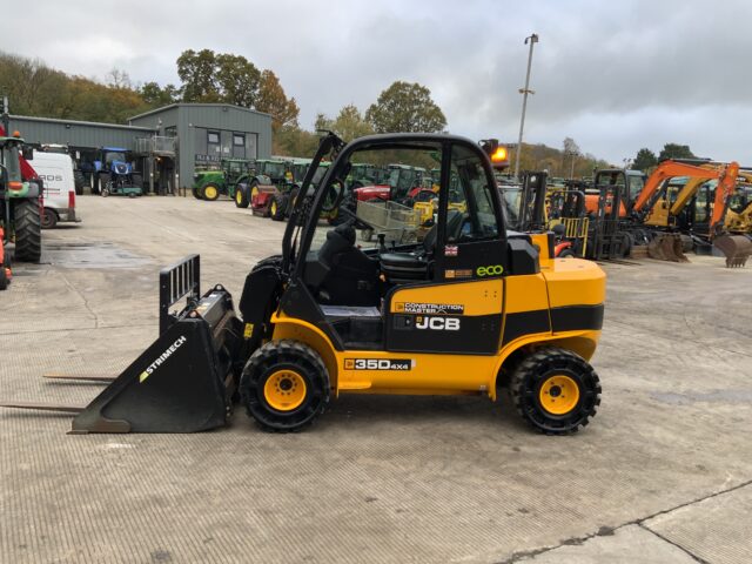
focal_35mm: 29
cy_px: 282
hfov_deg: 61.7
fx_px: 630
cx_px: 376
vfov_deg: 48.2
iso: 32
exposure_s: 1/122
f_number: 1.8
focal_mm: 3
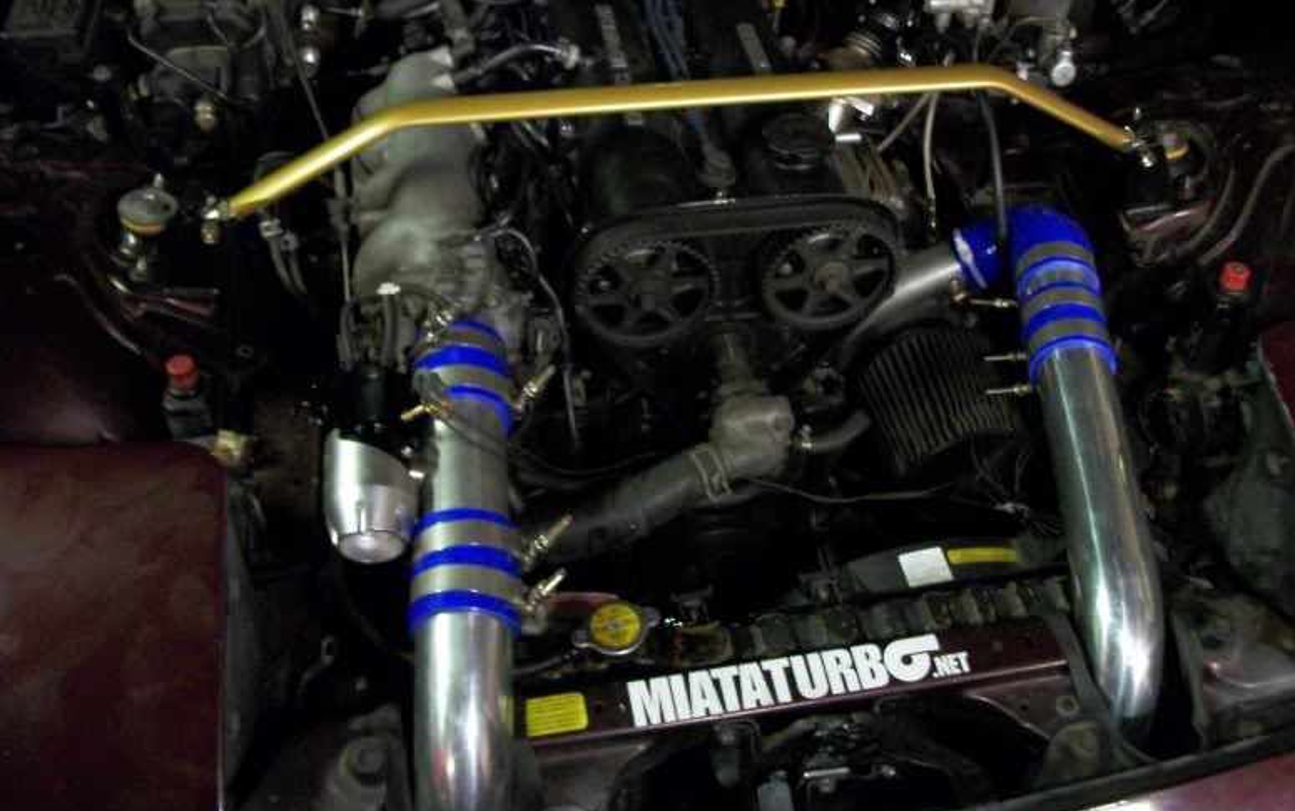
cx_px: 628
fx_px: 1236
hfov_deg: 55.3
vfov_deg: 36.3
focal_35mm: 35
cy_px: 368
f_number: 2.9
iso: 250
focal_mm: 5.7
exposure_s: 1/8
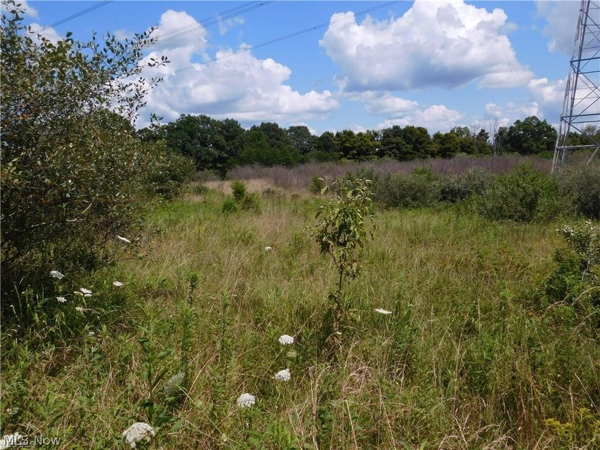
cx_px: 300
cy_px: 225
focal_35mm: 30
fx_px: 520
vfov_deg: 46.8
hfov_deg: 60.0
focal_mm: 5.3
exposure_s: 1/640
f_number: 6.4
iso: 125
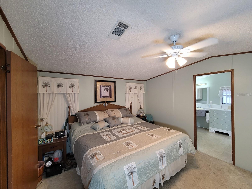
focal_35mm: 13
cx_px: 126
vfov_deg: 89.9
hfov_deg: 106.2
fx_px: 95
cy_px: 94
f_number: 2.2
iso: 250
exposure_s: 1/60
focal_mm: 2.2
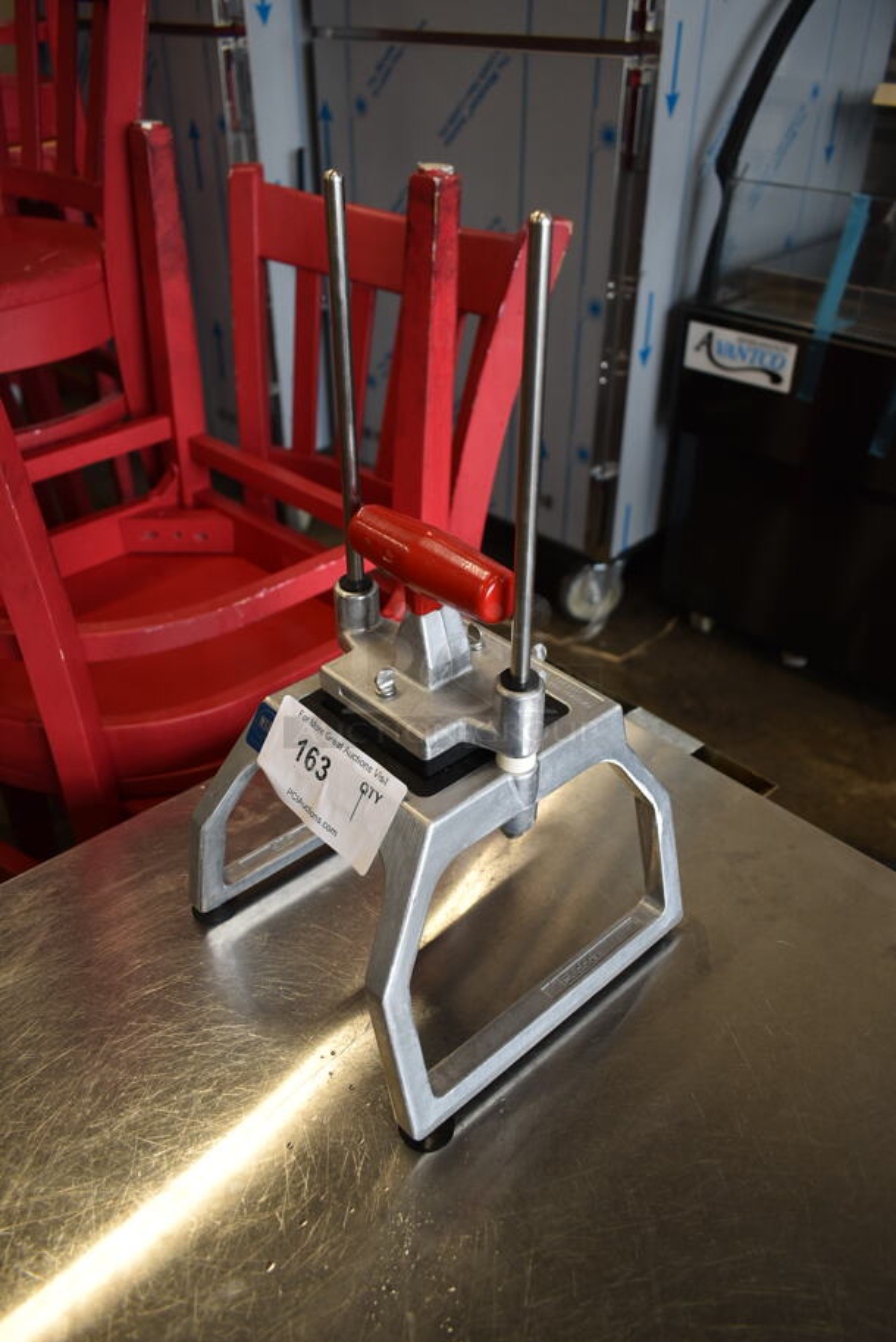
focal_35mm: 27
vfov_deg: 67.3
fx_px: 1006
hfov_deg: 48.0
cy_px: 671
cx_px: 448
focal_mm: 18
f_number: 3.5
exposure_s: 1/30
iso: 160
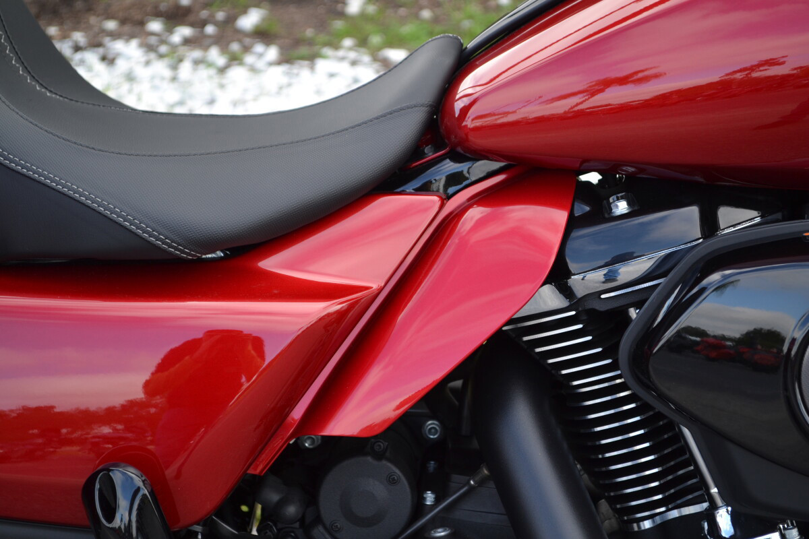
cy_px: 270
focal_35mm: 82
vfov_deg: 16.6
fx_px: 1854
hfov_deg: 24.6
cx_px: 404
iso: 220
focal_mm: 55
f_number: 5.6
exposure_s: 1/125
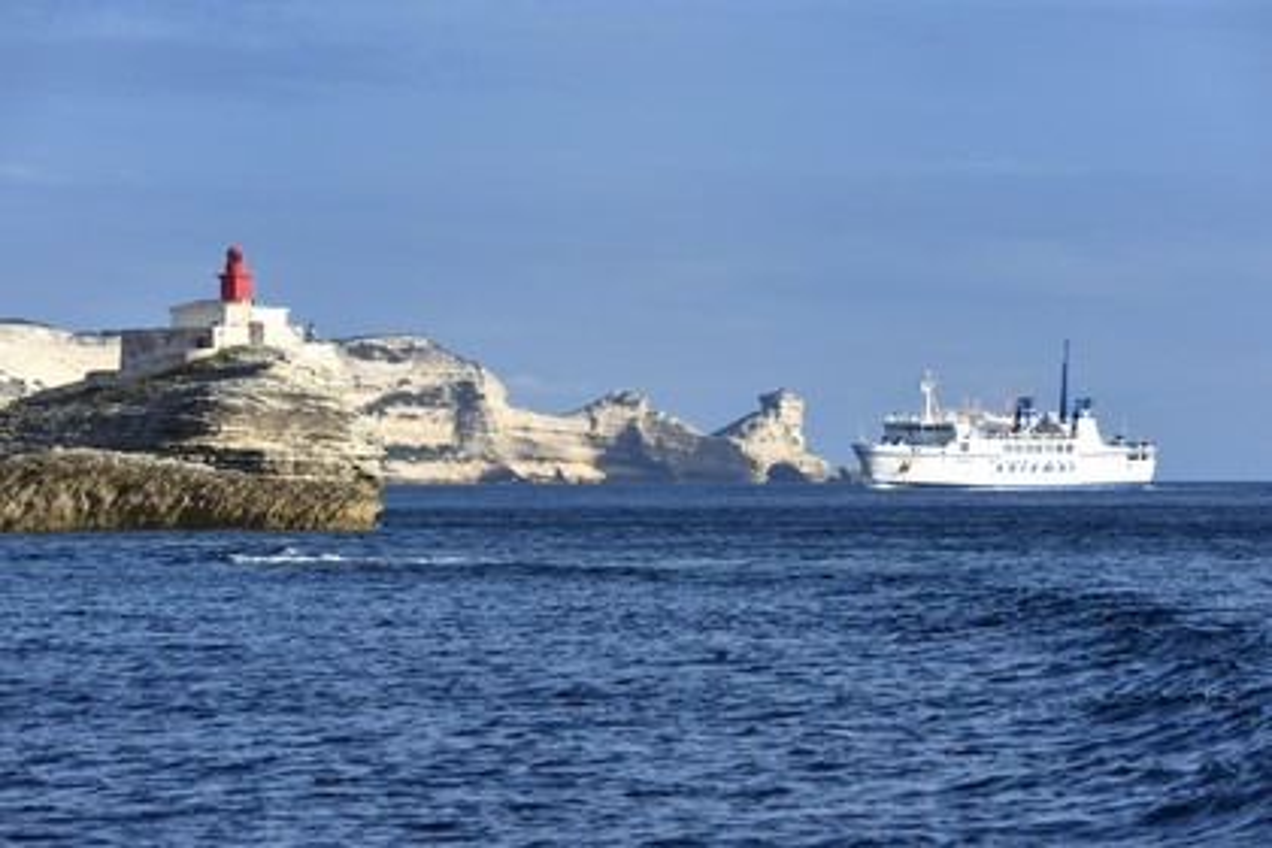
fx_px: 7066
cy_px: 424
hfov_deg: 10.3
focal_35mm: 200
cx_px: 636
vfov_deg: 6.9
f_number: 10
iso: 200
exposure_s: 1/400
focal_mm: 200
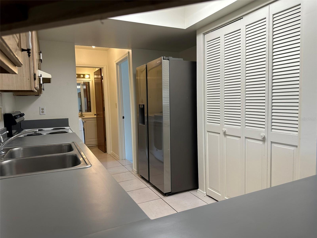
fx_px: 220
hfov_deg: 71.6
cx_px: 158
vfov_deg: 56.8
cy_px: 119
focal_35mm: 24
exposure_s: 1/120
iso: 100
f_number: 1.78
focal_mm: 6.86
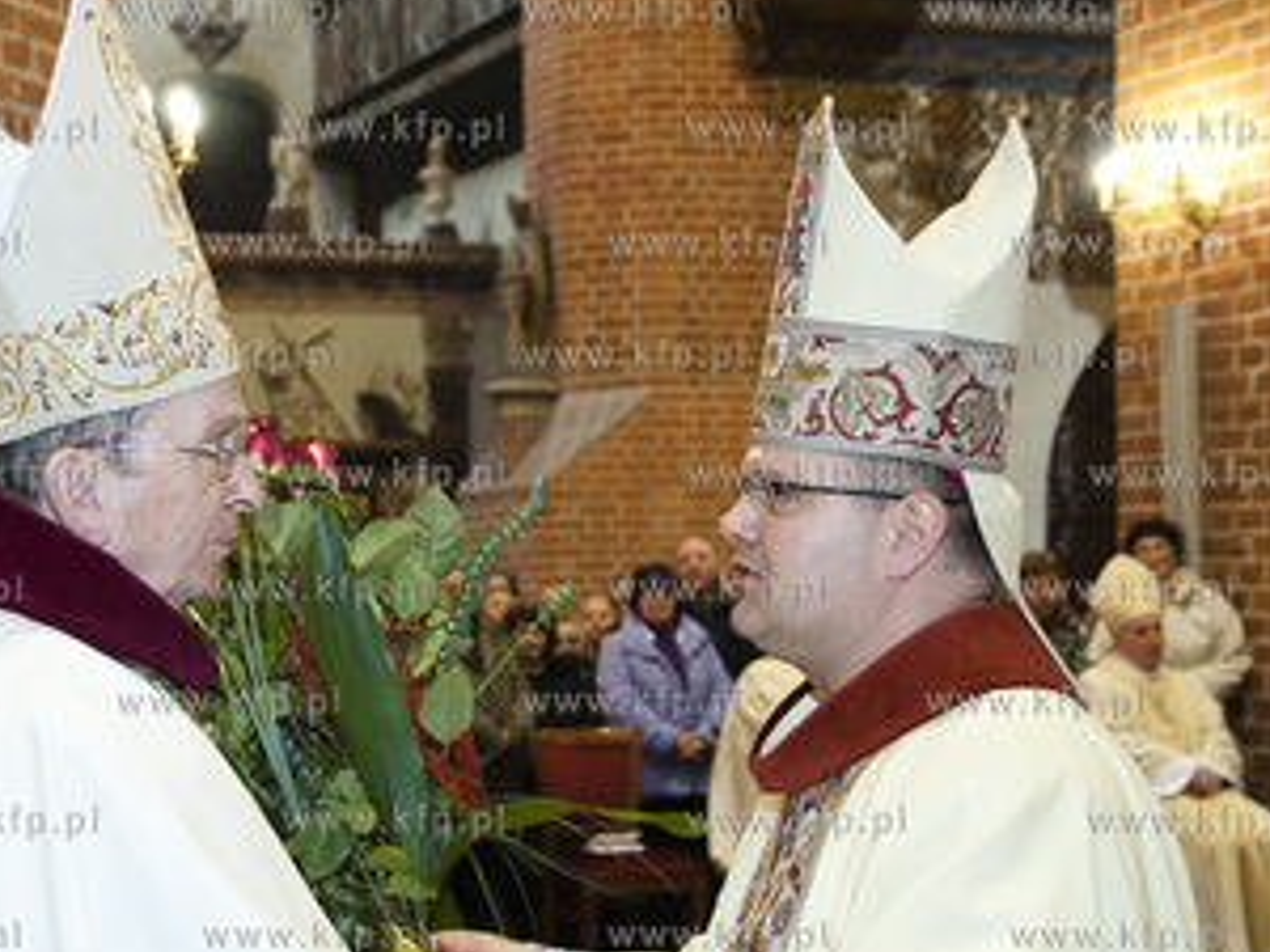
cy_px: 529
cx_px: 542
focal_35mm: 50
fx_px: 1834
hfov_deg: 38.1
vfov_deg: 29.1
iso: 1600
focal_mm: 26
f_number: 2.8
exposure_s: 1/40
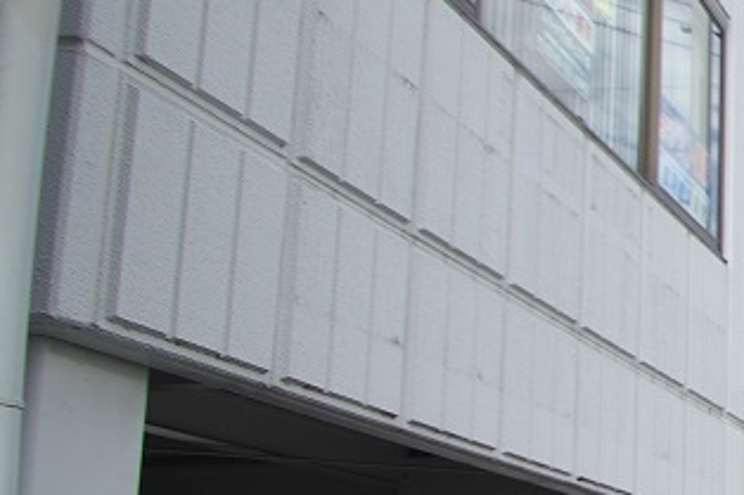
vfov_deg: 23.7
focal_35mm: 55
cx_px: 1348
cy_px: 476
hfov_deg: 21.9
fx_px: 1136
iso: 100
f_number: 7.1
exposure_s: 1/200
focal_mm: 10
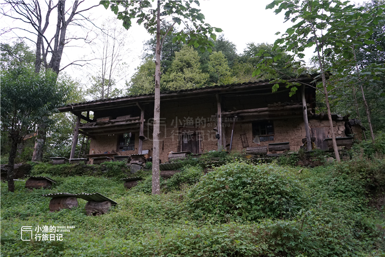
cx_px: 192
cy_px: 128
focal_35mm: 29
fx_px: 310
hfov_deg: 63.7
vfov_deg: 45.0
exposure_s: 1/160
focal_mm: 29
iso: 1600
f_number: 4
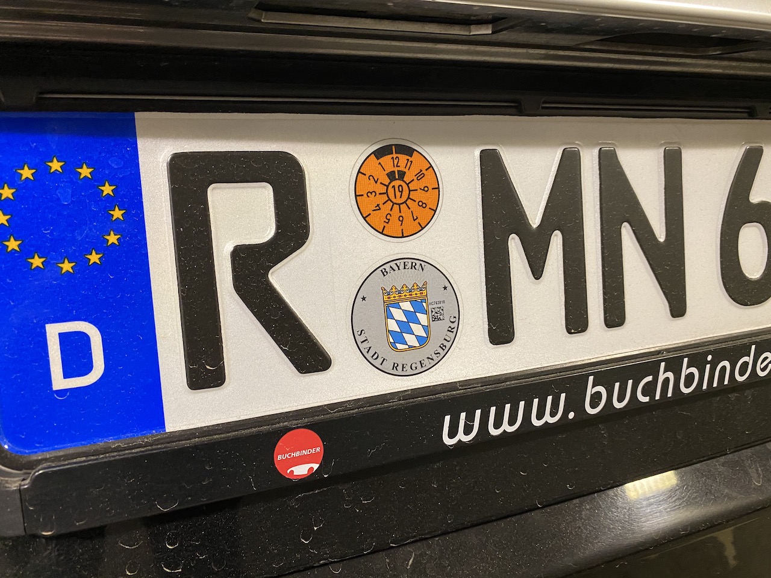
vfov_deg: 53.1
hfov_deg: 67.3
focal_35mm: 26
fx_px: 579
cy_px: 289
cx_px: 386
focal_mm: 4.25
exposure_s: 1/50
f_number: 1.8
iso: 400
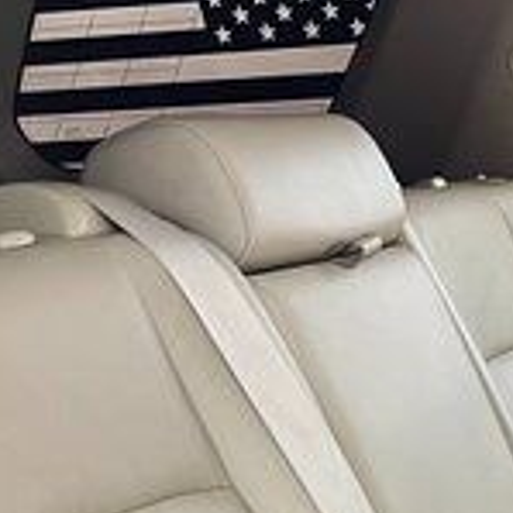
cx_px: 596
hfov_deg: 16.9
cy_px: 592
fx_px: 1660
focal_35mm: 99
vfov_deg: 16.9
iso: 400
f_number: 1.6
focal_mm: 5.1
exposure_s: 1/40
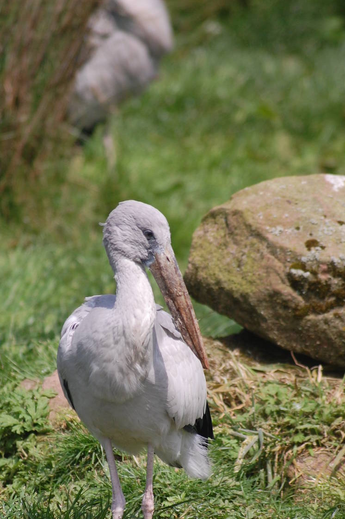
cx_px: 135
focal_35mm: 428
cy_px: 355
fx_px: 6160
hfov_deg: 3.2
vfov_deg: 4.8
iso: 400
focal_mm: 200
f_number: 5.6
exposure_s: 1/1000
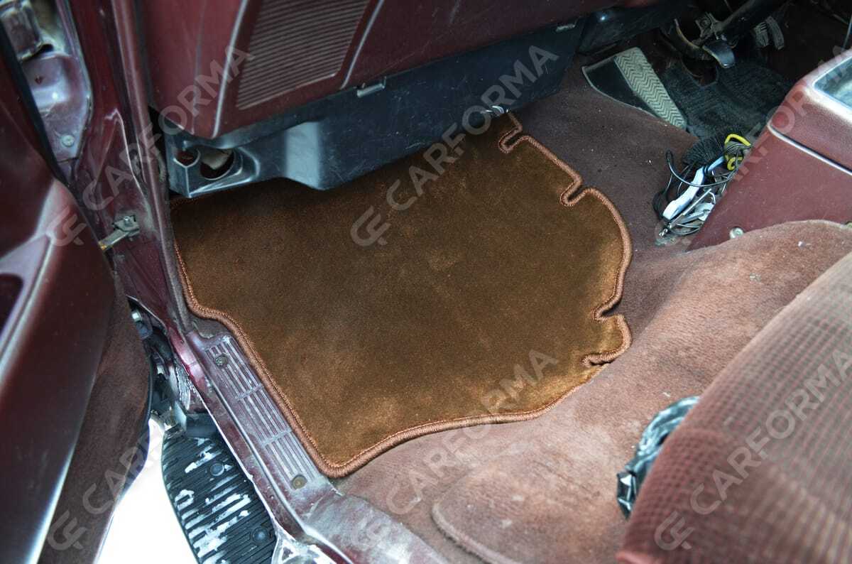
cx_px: 426
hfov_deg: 67.5
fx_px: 637
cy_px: 282
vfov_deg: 47.7
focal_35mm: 27
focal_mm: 18
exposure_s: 1/30
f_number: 3.5
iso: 800
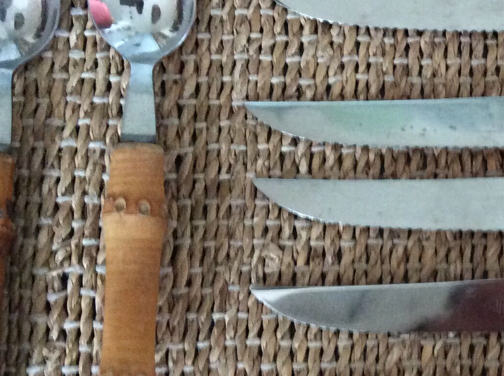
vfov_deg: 18.4
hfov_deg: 23.0
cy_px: 179
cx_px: 555
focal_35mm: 80
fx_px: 1163
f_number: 2.4
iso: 320
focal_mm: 3.3
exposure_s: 1/20
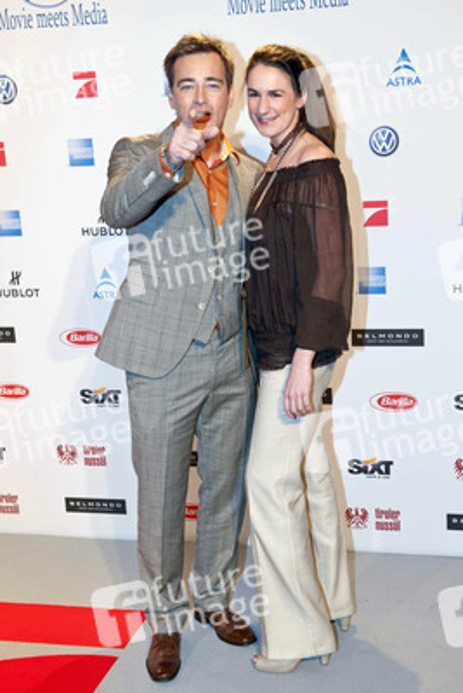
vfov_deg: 44.5
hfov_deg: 30.5
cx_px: 232
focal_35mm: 44
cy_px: 346
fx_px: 848
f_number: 4.5
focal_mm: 44
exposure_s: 1/250
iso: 1600
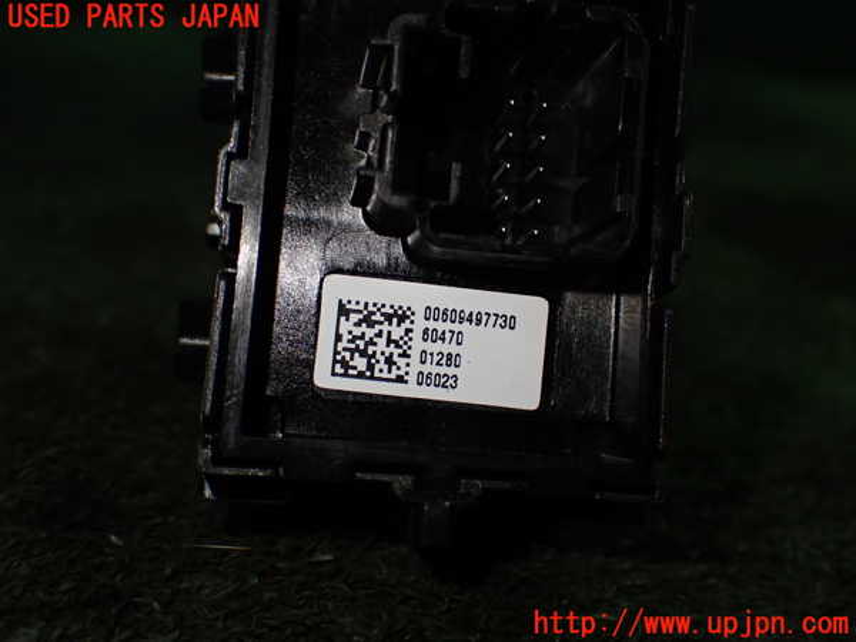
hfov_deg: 40.4
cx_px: 428
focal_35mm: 47
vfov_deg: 30.9
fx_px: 1162
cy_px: 321
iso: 320
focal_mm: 8.4
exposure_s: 1/200
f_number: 3.1
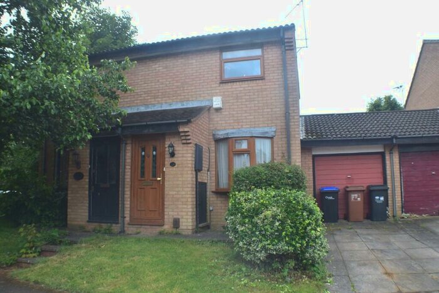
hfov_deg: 55.1
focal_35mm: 34
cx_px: 220
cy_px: 146
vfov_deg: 38.4
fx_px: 421
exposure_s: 1/250
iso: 400
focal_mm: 23
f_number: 10
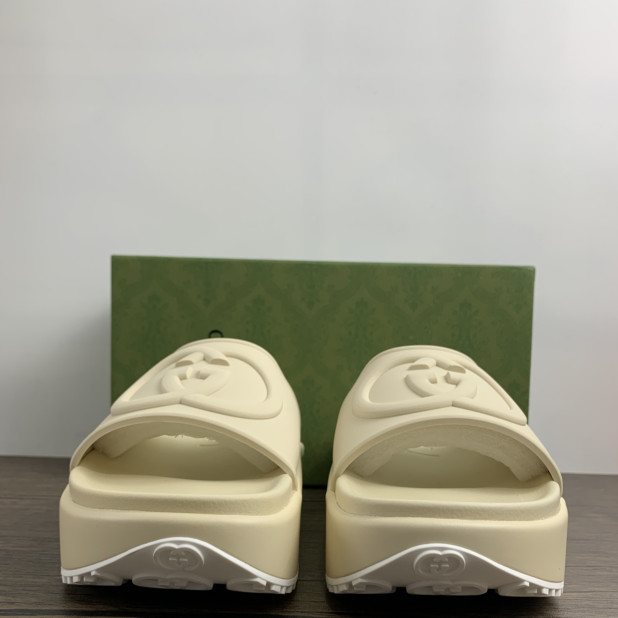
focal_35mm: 32
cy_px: 407
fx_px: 646
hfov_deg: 51.1
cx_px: 308
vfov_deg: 50.3
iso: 50
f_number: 1.8
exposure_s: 1/121
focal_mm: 4.25
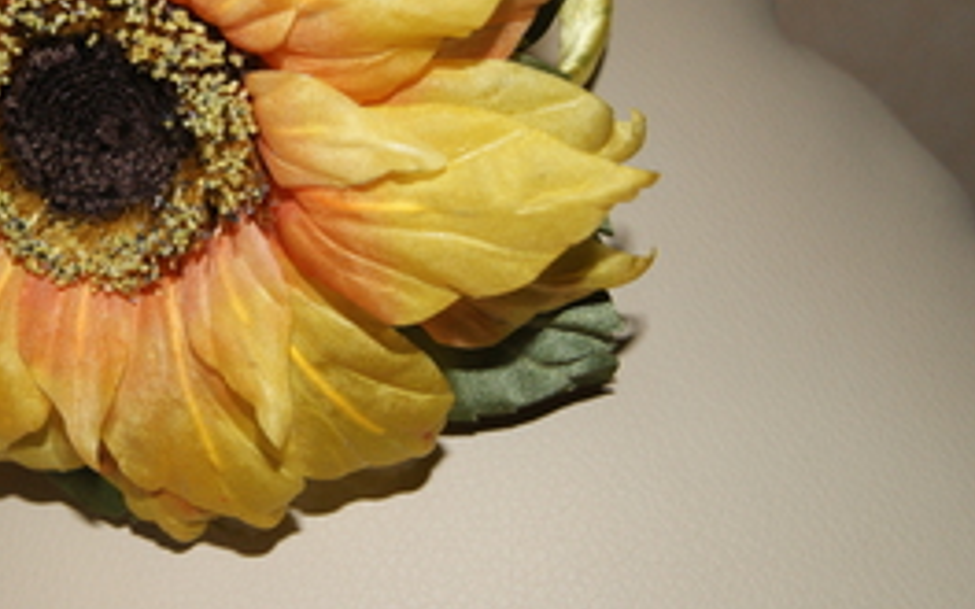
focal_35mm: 73
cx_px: 177
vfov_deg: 17.7
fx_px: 1940
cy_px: 146
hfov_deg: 27.6
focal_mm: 28
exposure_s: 1/60
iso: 400
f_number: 7.1
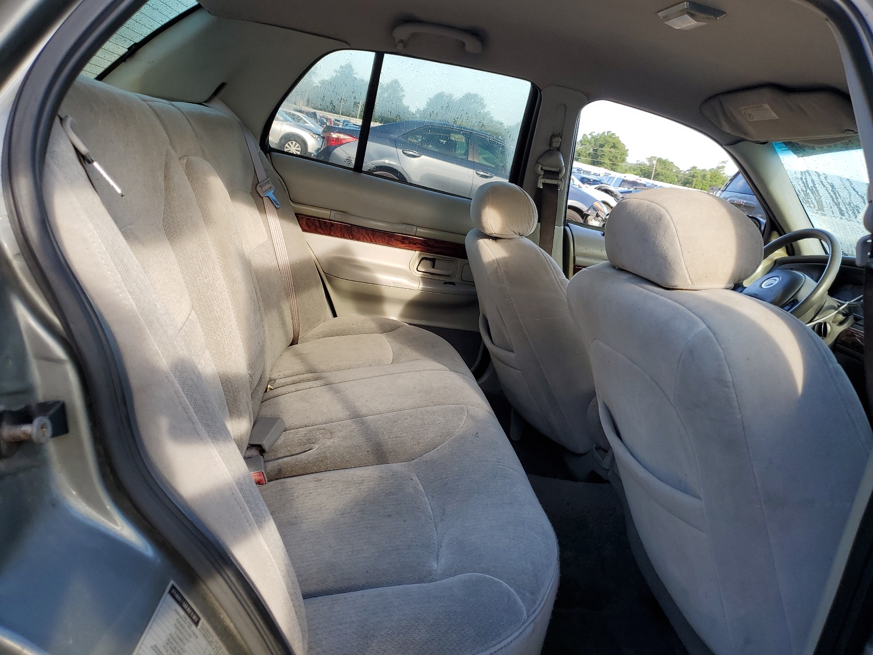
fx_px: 656
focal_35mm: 26
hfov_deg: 67.3
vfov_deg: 53.1
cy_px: 328
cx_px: 436
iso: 50
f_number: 1.5
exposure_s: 1/323
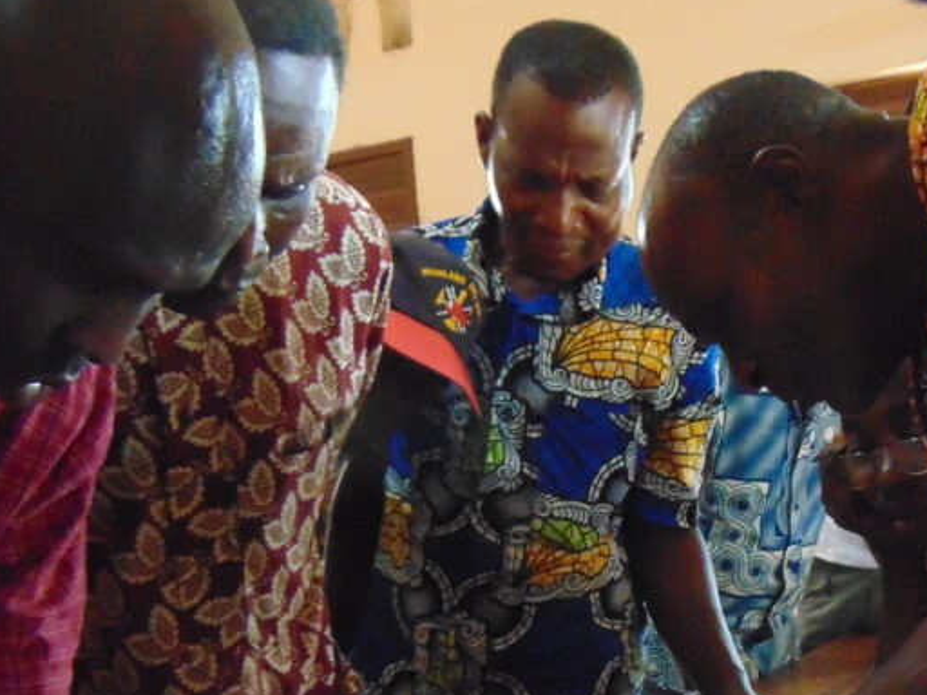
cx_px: 599
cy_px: 588
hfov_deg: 37.9
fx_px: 1339
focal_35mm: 50
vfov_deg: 28.3
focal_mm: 4.5
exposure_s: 1/25
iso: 800
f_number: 3
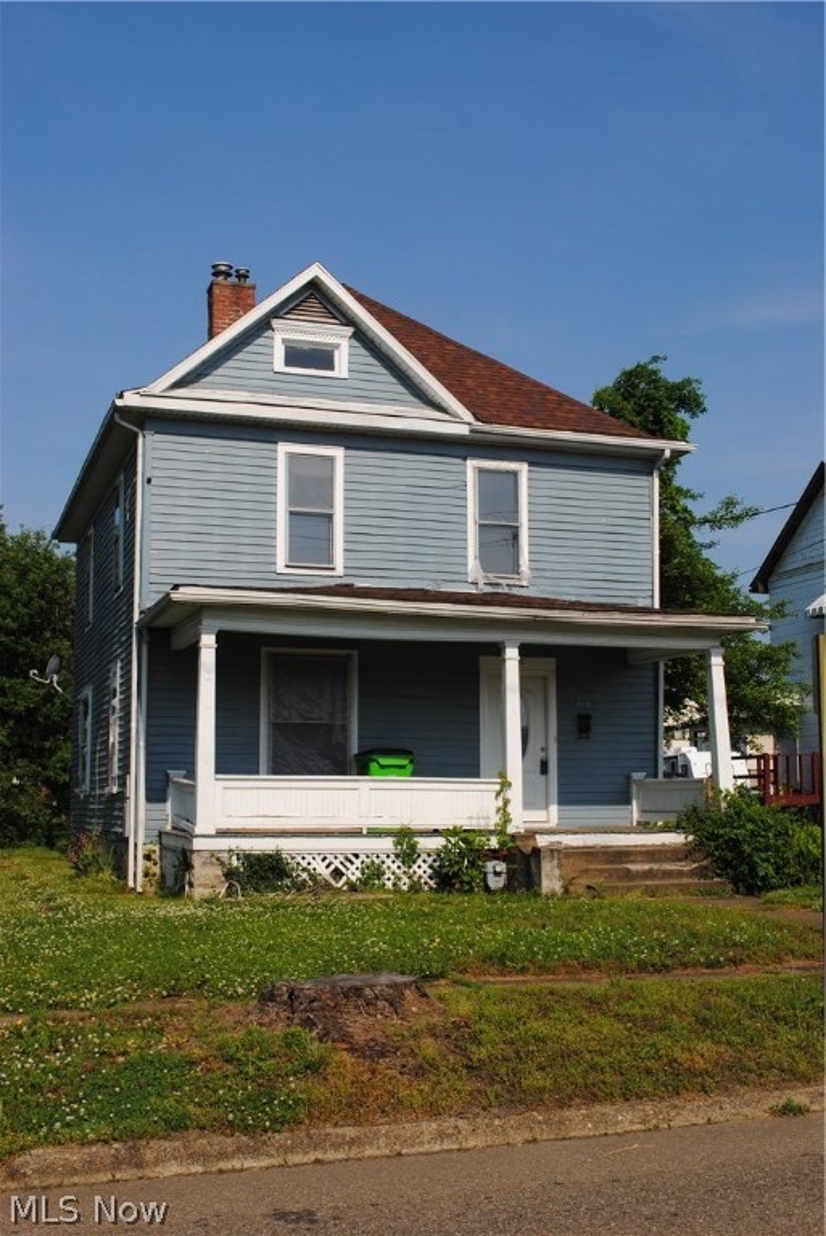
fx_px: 1340
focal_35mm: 39
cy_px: 618
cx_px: 413
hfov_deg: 34.3
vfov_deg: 49.5
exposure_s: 1/320
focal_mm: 26
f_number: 9
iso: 100
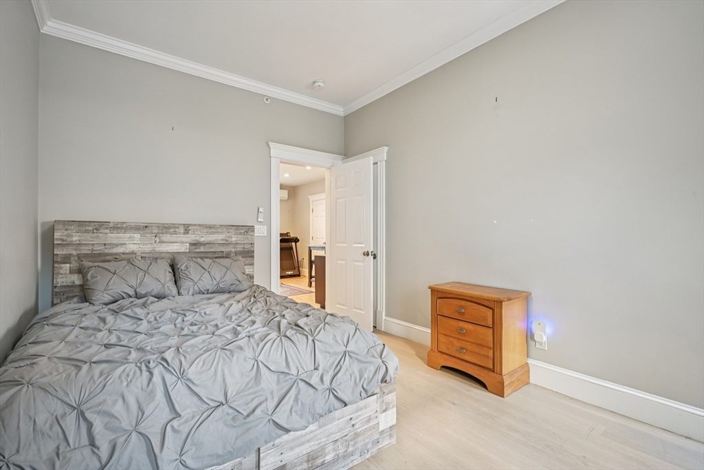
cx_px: 352
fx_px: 313
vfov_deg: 73.8
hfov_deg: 96.7
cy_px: 235
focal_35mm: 16
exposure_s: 1/8
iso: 400
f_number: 8
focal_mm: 16
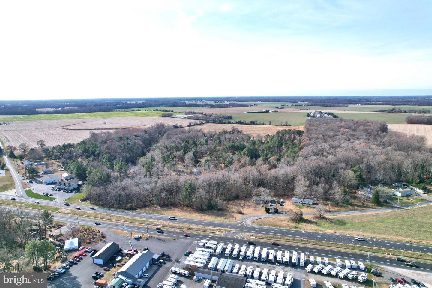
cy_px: 144
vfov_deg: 57.2
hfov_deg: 78.6
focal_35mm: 22
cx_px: 216
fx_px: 264
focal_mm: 8.38
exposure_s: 1/1000
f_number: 2.8
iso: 100
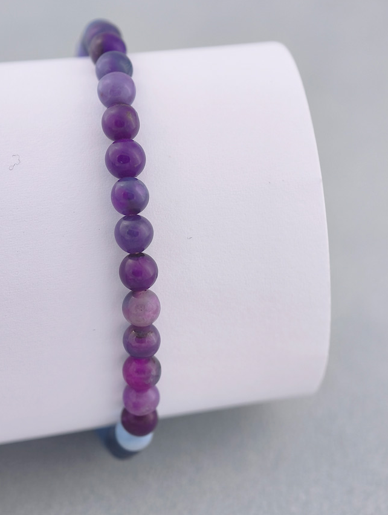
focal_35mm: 115
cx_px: 184
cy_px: 249
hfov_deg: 12.9
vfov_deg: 17.1
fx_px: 1714
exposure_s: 1/160
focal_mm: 22.48
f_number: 2.67
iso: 125
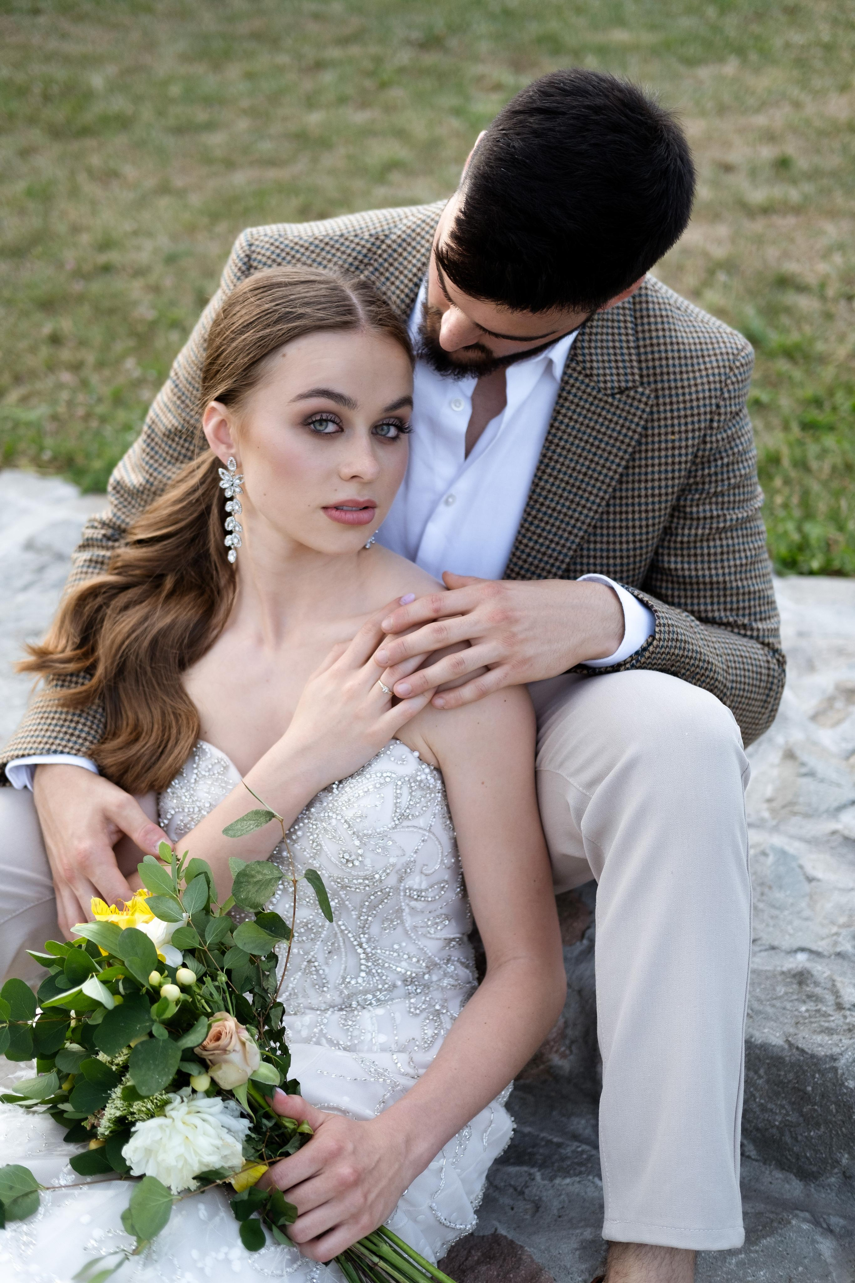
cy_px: 642
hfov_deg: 25.5
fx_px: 1888
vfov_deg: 37.5
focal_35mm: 53
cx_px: 428
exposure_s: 1/1000
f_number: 2
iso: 200
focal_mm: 35
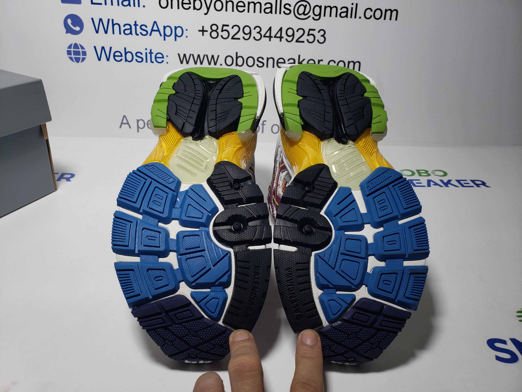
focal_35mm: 26
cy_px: 196
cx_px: 261
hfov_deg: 67.3
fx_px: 392
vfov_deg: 53.1
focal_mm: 4.3
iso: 50
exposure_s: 1/225
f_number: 2.4
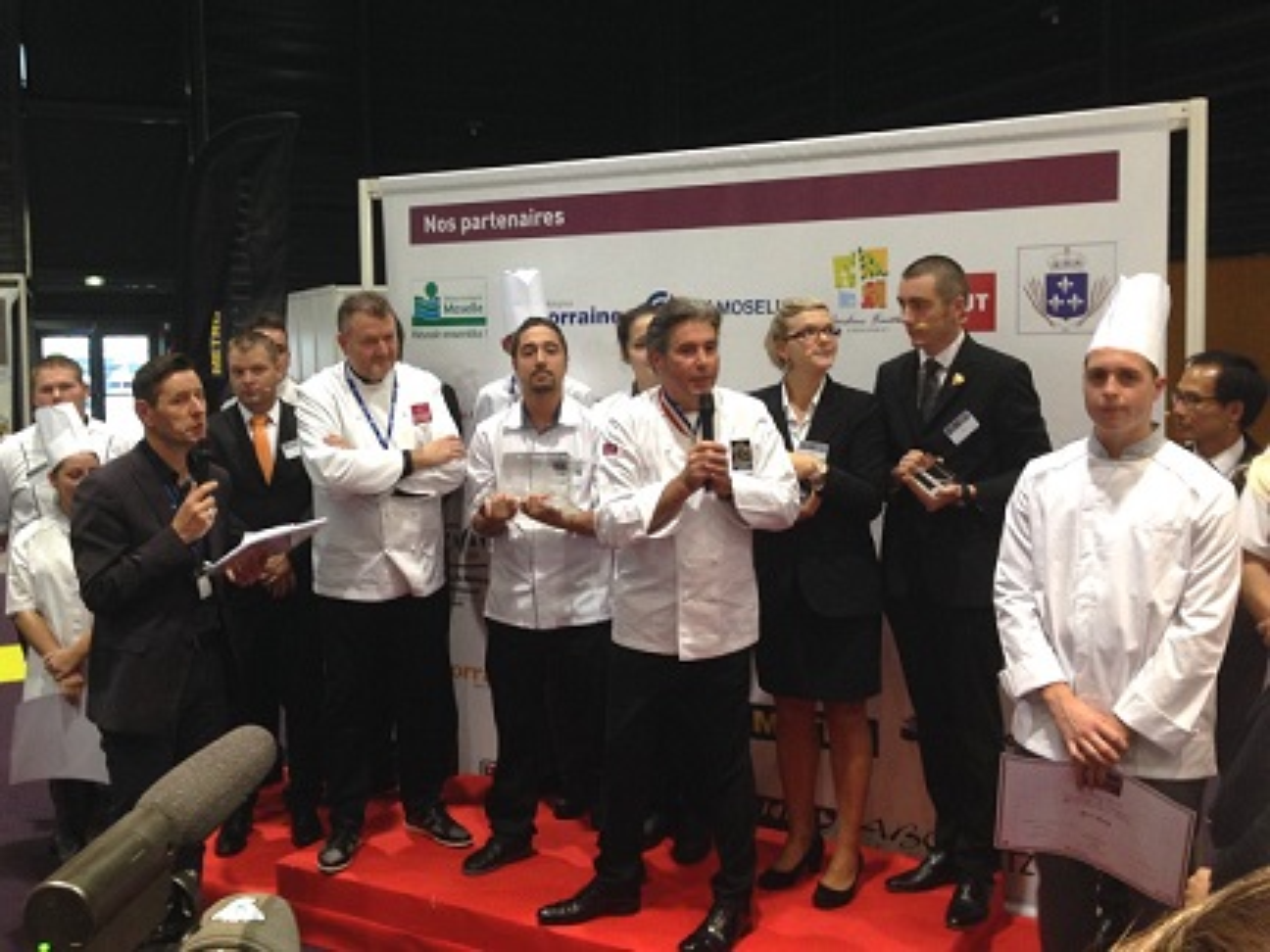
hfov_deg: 55.4
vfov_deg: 42.9
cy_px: 476
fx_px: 1211
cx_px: 635
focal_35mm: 33
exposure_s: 1/20
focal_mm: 4.12
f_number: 2.4
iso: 125
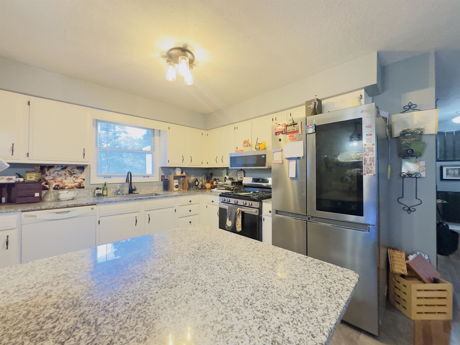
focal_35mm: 14
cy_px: 172
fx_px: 186
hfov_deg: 102.1
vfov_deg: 85.7
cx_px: 230
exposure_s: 1/60
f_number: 2.2
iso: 800
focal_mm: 2.22
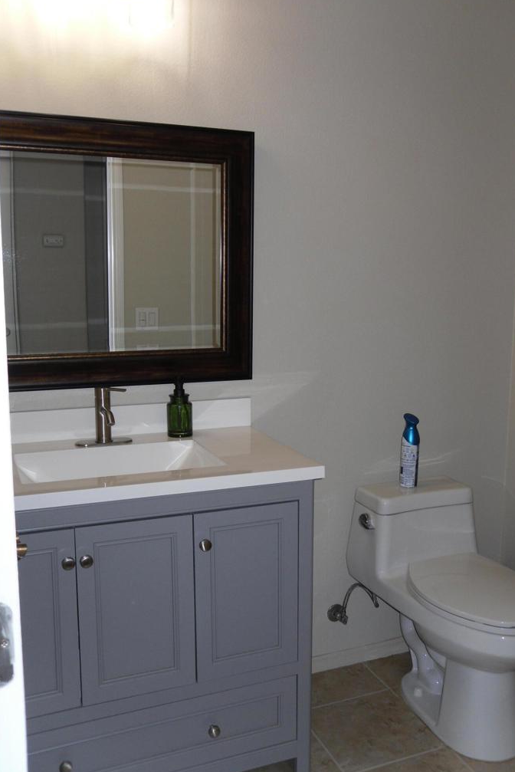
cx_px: 291
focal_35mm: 37
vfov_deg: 51.9
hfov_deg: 35.9
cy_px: 384
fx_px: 793
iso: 80
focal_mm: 6.3
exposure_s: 1/45
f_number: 3.5
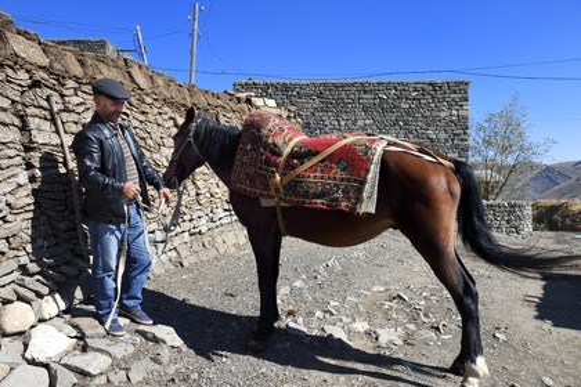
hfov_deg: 55.8
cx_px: 290
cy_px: 194
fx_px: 549
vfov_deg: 38.9
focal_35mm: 34
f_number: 10
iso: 200
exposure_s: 1/320
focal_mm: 34
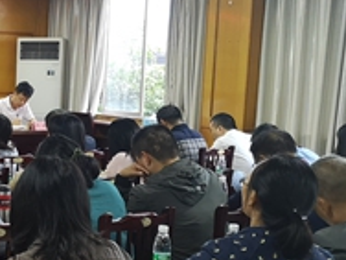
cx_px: -96
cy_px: 147
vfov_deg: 20.4
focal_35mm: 72
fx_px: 720
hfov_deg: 24.0
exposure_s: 1/100
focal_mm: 3.95
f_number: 1.8
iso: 320
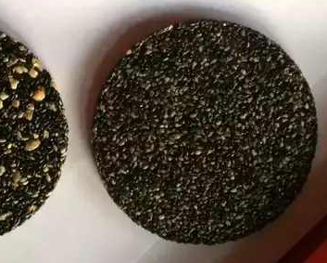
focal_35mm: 48
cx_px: 90
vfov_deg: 31.3
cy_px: 94
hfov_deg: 38.0
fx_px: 465
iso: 320
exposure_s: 1/30
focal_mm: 4.15
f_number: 2.2
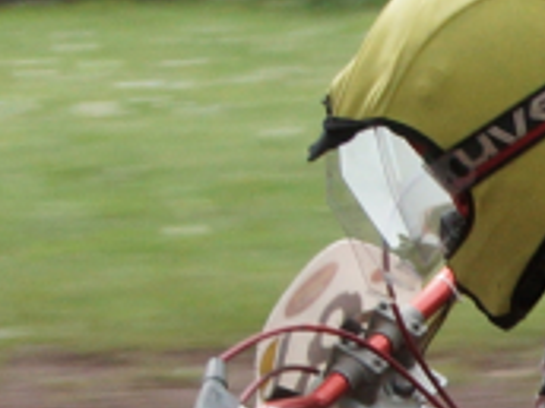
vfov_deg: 1.2
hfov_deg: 1.6
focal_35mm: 1208
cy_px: 816
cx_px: 1150
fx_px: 19019
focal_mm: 120
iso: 320
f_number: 9
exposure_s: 1/500
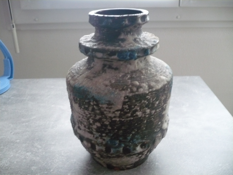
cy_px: 88
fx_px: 236
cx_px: 116
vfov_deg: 40.7
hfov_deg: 52.6
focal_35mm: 35
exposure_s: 1/8
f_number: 2.8
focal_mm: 5.8
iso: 400
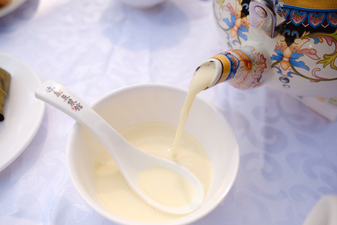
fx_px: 328
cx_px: 168
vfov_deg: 37.9
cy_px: 112
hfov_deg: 54.4
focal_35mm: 35
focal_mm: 23
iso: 320
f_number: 2.8
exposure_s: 1/2500
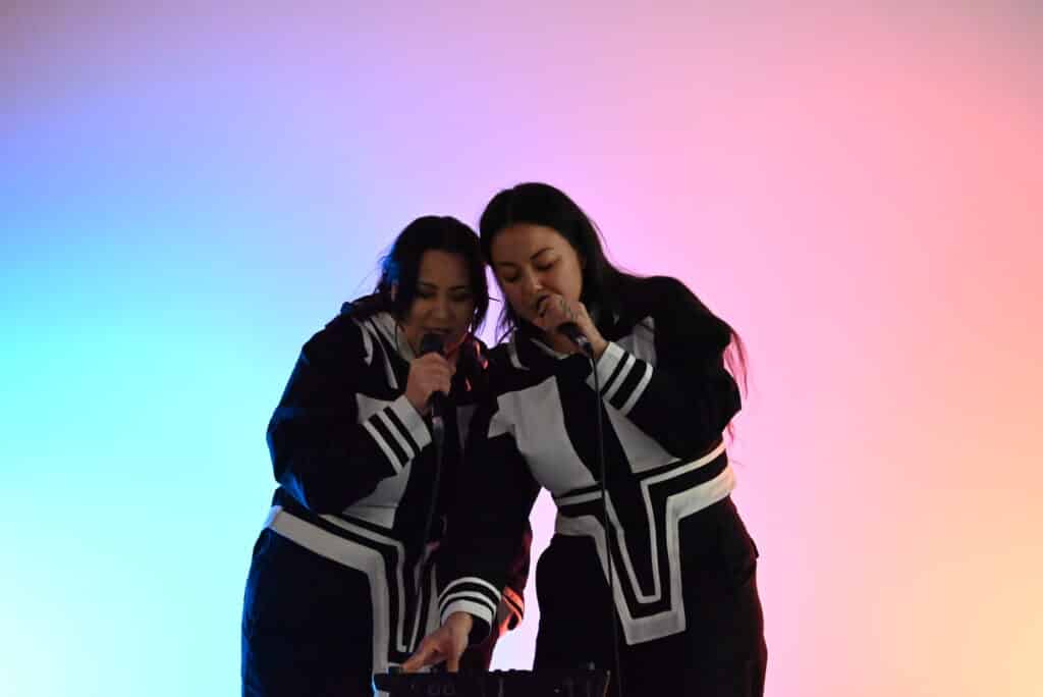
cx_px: 522
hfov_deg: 10.3
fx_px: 5797
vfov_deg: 6.9
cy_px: 348
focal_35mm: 200
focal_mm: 200
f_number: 6.3
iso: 18000
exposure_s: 1/125
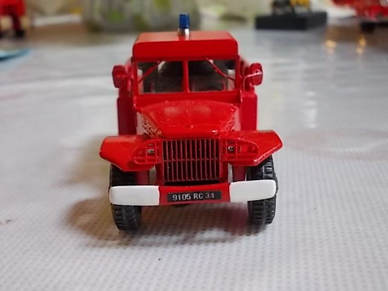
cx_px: 194
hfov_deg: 43.9
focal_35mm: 43
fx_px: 482
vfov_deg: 33.6
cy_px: 146
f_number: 3.3
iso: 200
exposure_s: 1/15
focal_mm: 6.1
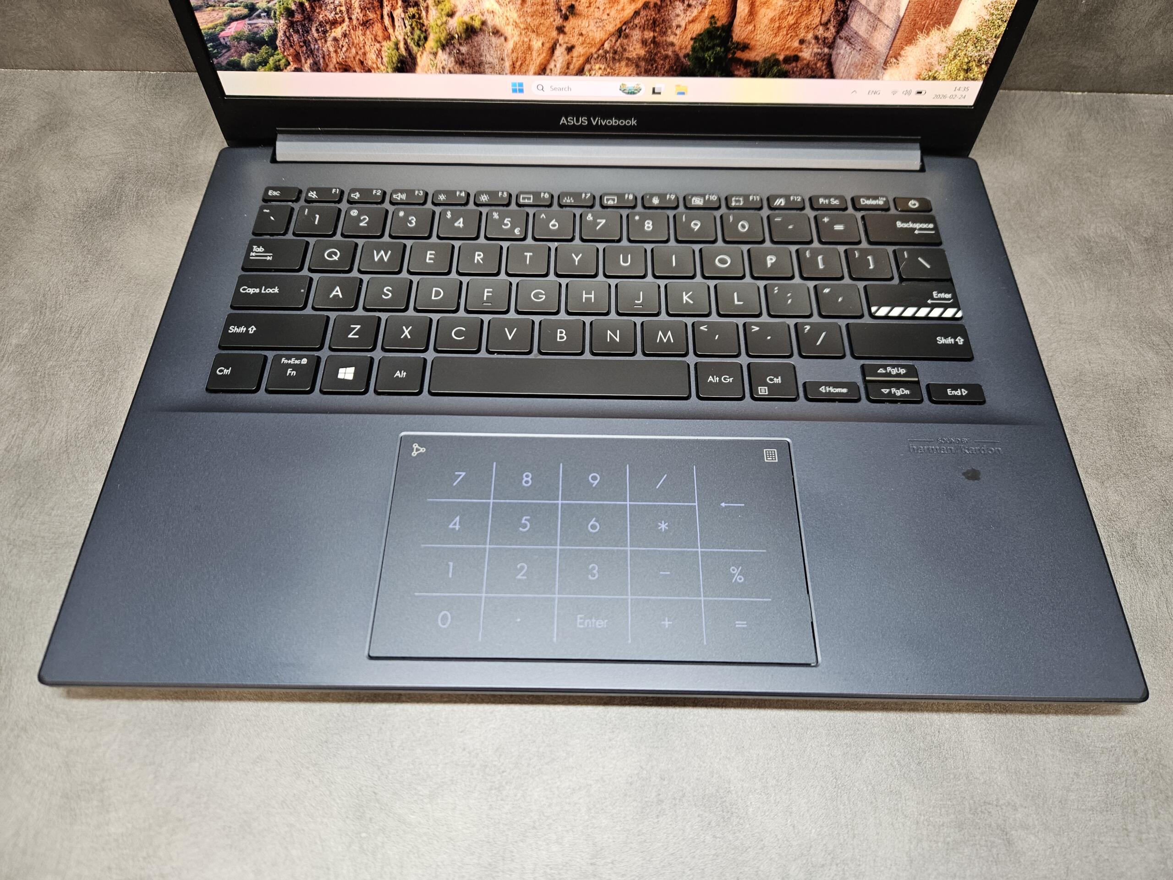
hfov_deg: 73.9
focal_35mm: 23
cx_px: 586
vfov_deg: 58.9
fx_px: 779
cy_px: 440
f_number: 1.8
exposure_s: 1/200
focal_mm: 5.4
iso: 250
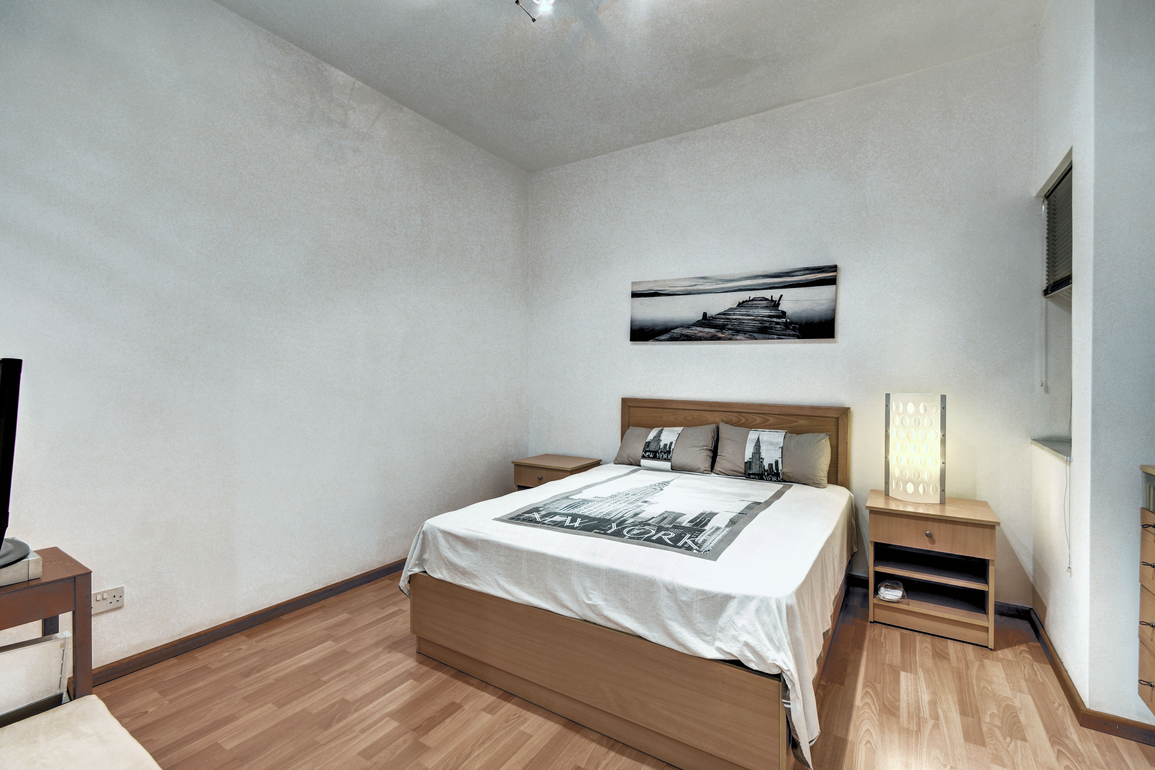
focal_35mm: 15
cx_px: 578
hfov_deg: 100.4
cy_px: 385
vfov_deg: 77.3
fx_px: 481
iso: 200
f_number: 8
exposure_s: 1/8
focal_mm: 10
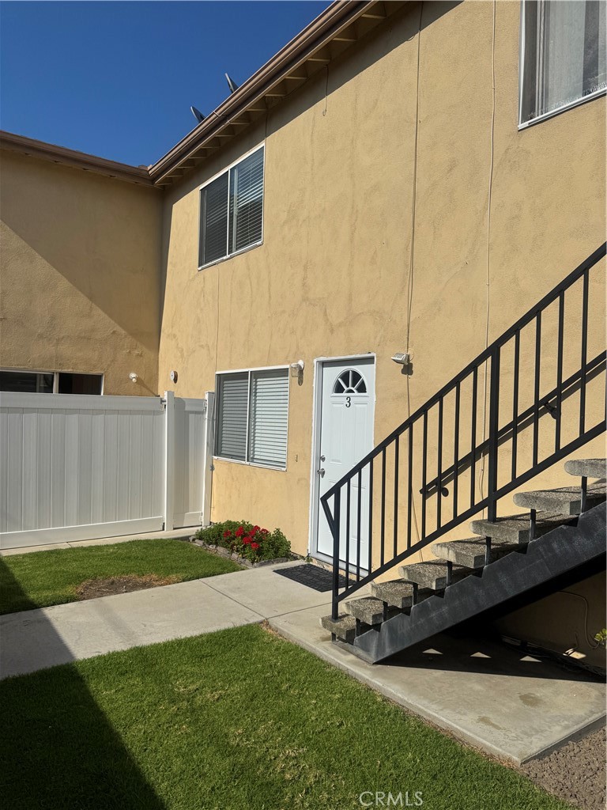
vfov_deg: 71.6
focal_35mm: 24
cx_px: 304
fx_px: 561
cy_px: 405
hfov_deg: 56.8
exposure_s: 1/12346
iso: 80
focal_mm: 6.76
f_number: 1.78
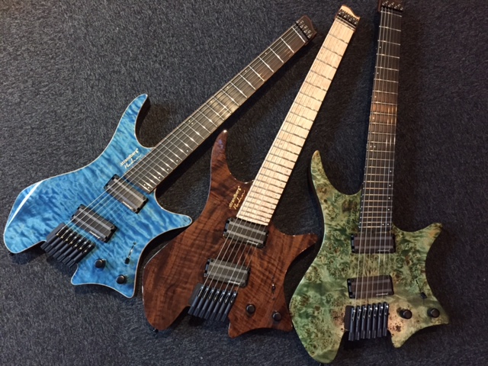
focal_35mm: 29
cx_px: 244
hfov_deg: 61.7
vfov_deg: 48.2
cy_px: 183
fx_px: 409
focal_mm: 4.15
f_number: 2.2
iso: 320
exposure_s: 1/15
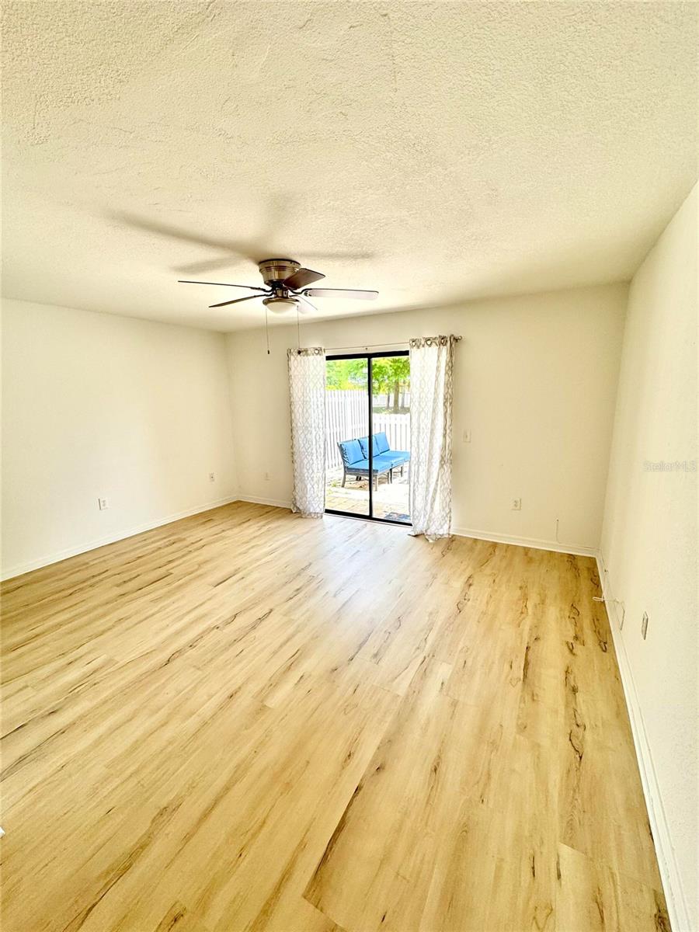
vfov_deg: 102.1
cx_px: 350
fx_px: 377
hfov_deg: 85.7
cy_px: 466
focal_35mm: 14
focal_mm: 2.22
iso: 40
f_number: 2.2
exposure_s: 1/298
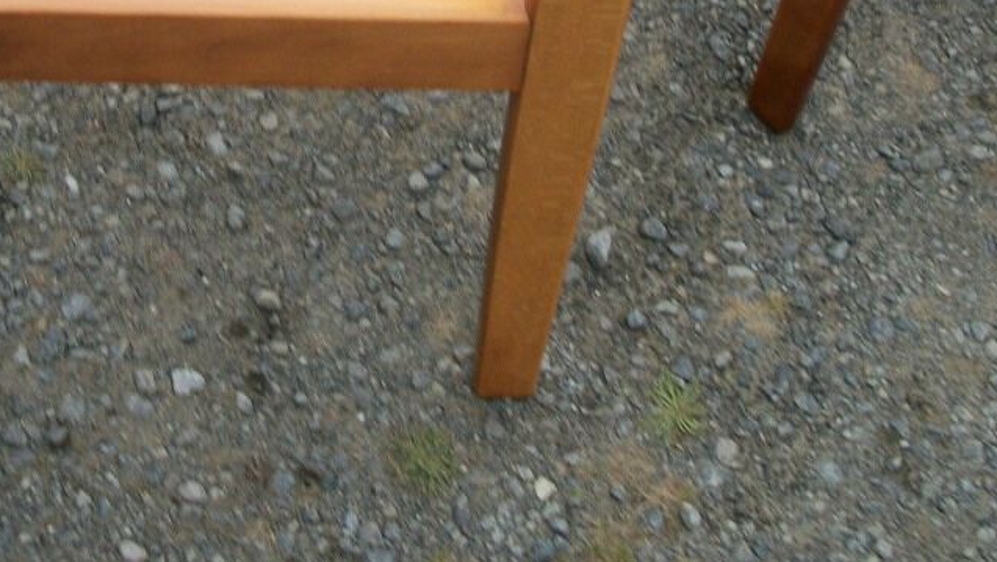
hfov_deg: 29.5
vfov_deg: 16.7
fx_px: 1851
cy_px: -55
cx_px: 219
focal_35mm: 70
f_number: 8.8
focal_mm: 5.7
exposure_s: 1/60
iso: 80
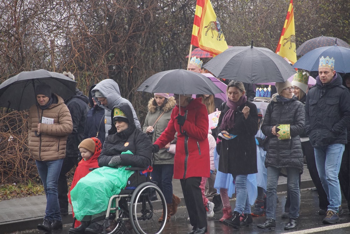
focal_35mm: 180
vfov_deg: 7.6
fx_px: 1750
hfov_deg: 11.4
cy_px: 117
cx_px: 175
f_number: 5.6
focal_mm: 120
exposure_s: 1/200
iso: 800
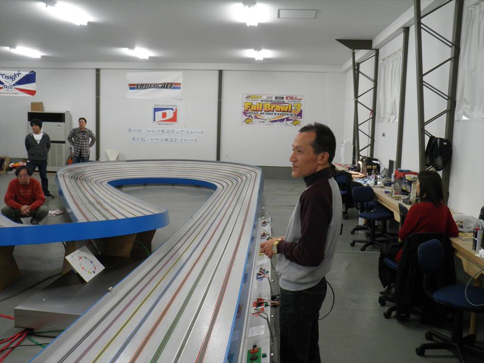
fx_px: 475
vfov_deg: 41.8
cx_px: 242
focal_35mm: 34
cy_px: 182
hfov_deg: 54.0
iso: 200
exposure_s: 1/25
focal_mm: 6.1
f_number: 3.5
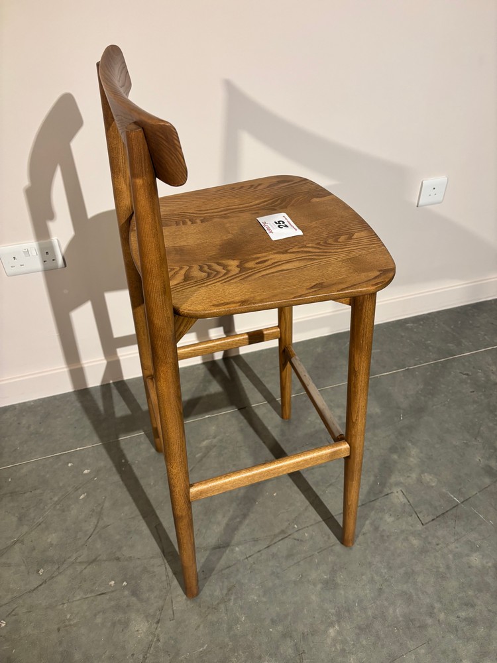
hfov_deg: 53.1
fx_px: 498
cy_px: 332
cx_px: 248
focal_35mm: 26
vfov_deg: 67.3
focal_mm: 5.96
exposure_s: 1/100
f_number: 1.6
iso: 125
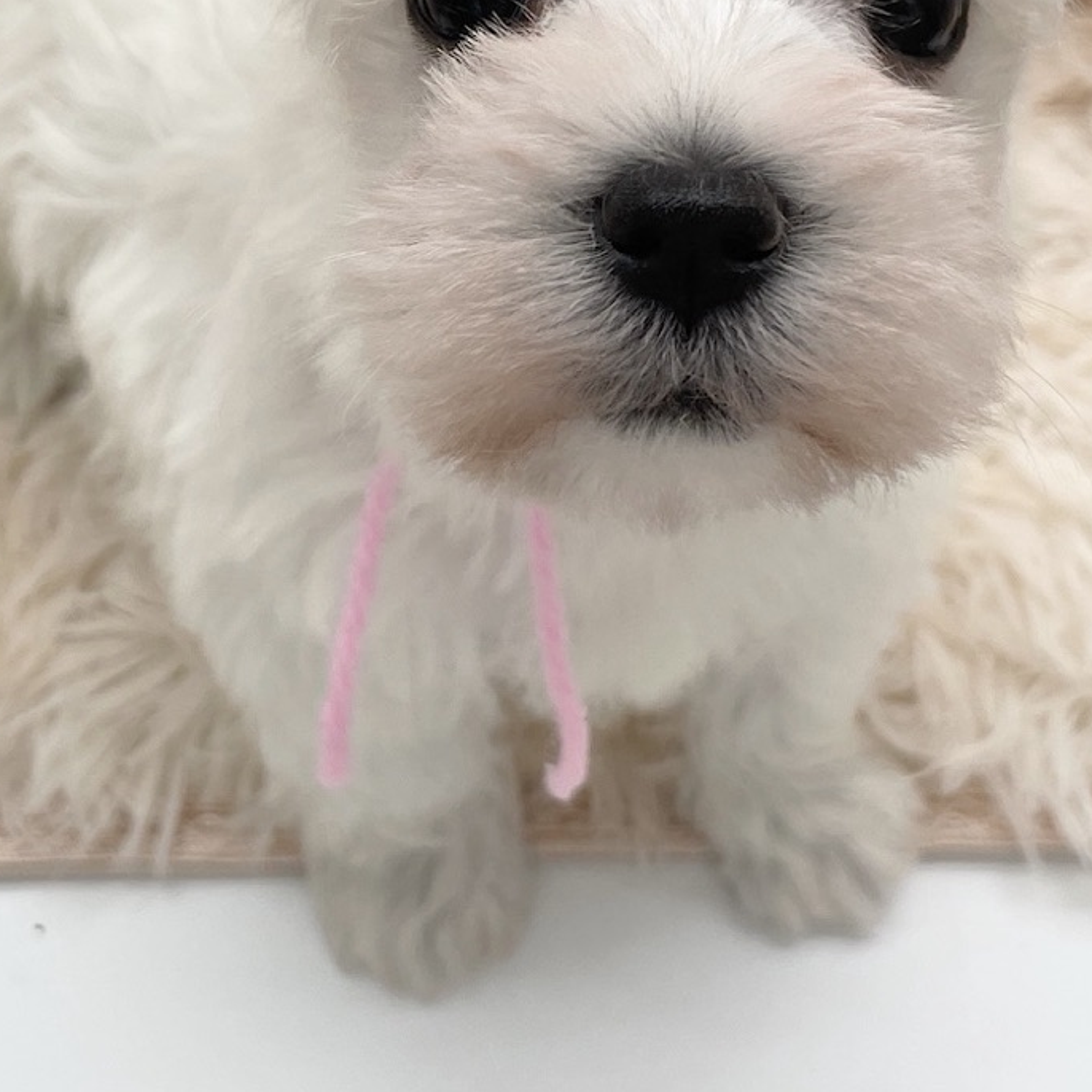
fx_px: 2391
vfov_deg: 25.4
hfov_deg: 25.6
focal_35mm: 67
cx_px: 398
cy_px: 250
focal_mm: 4.2
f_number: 1.6
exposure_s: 1/530
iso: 32
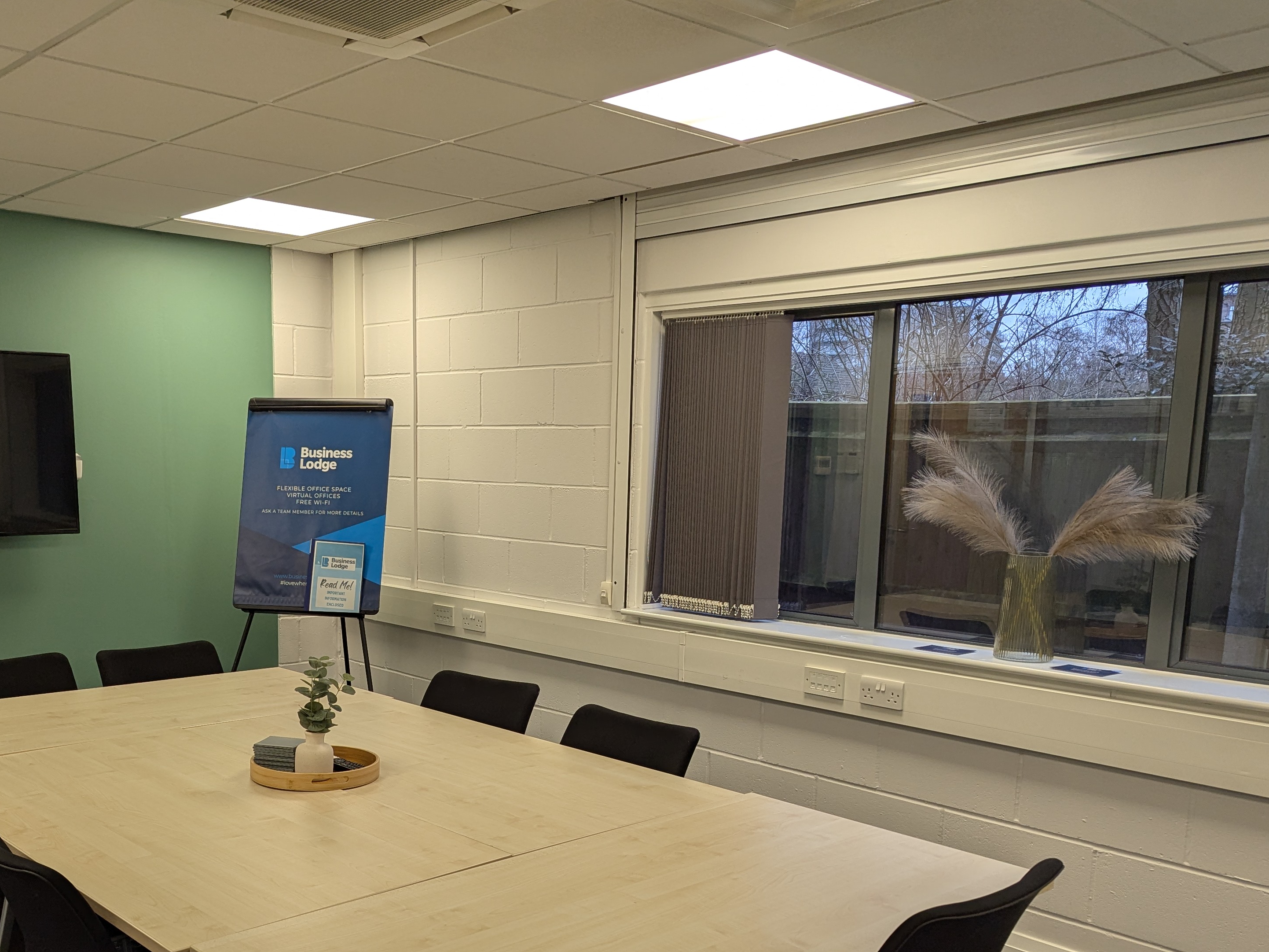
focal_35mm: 34
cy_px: 674
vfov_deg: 41.0
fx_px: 1246
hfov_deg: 53.5
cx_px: 495
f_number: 1.85
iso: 78
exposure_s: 1/100
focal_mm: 6.81
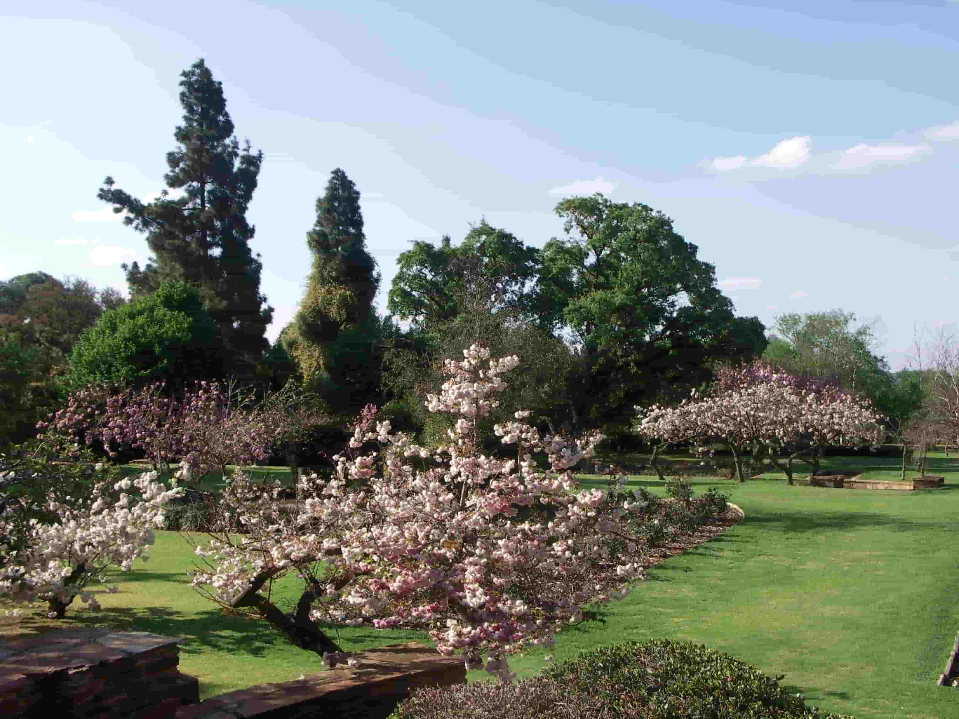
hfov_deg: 52.6
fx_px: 970
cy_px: 360
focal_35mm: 35
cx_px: 480
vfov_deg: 40.7
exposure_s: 1/200
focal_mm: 9
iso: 50
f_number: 5
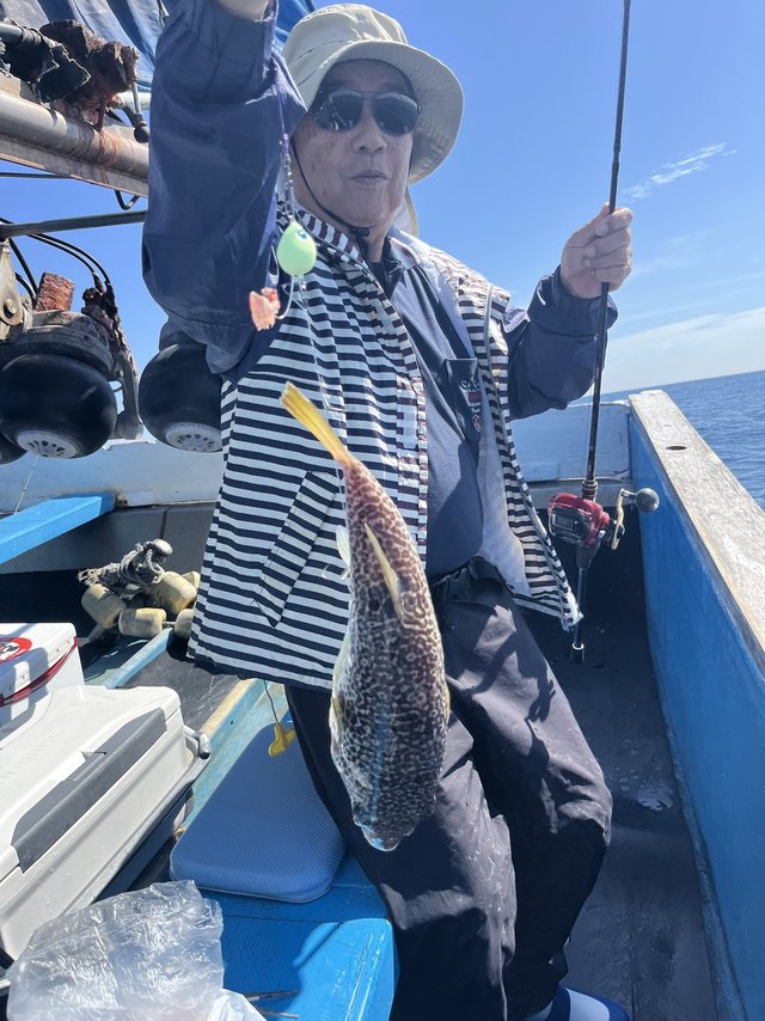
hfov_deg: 53.0
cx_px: 382
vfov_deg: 67.3
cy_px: 510
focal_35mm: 26
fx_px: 767
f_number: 1.6
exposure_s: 1/2024
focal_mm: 5.1
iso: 50
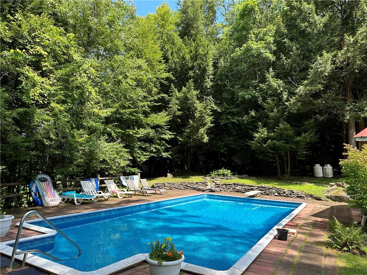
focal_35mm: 24
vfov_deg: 56.8
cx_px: 184
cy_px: 138
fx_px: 254
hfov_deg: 71.6
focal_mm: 6.86
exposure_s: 1/1062
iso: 80
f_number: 1.78
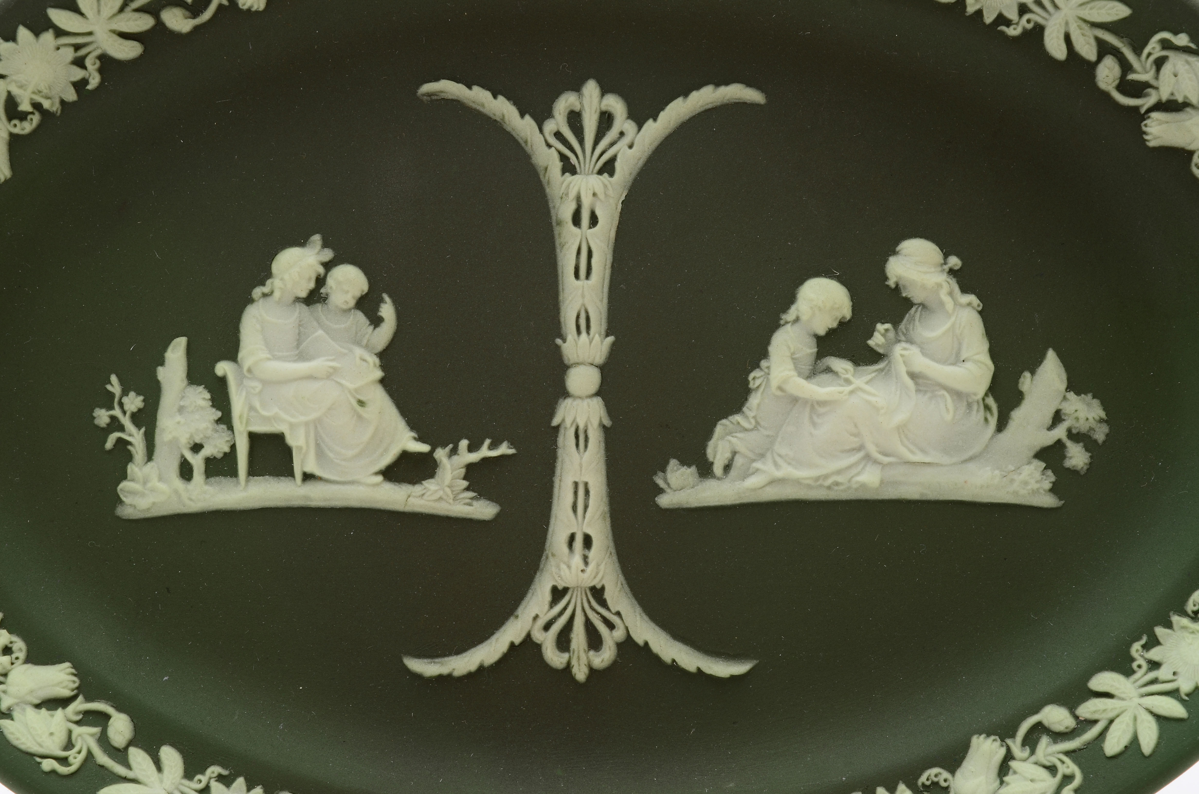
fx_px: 1695
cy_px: 397
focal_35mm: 51
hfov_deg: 39.0
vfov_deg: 26.4
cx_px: 600
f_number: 20
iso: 100
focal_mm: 34
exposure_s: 1/160
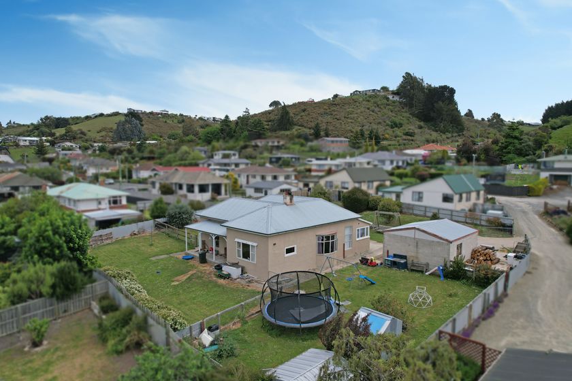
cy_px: 190
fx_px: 350
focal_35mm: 22
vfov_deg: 57.2
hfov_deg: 78.6
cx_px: 286
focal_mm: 8.38
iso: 100
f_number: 2.8
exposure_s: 1/3000
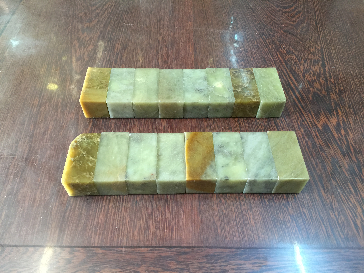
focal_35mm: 29
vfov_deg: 48.2
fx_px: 305
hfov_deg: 61.7
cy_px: 136
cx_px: 182
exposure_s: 1/17
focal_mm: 4.15
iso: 64
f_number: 2.2
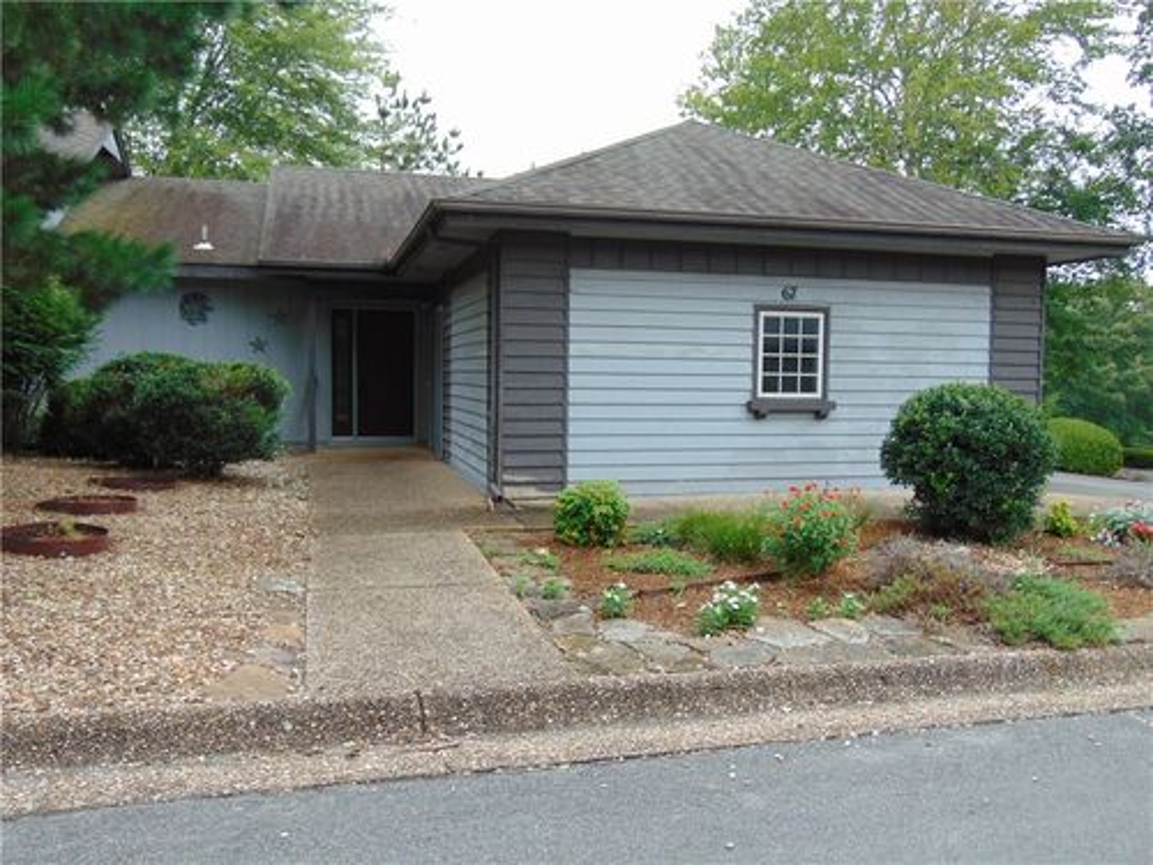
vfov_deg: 46.8
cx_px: 576
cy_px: 432
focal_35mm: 30
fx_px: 999
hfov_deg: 60.0
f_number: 3.1
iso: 80
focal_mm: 5.4
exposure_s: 1/30
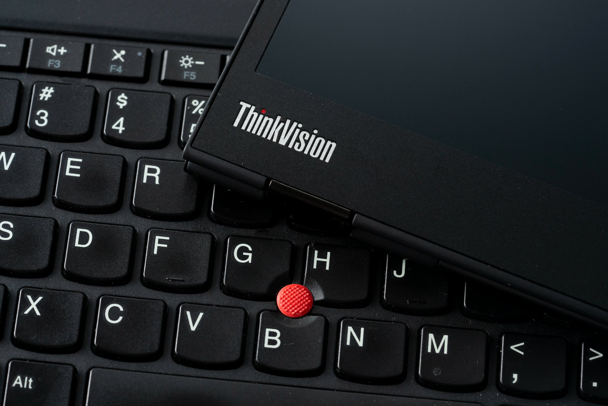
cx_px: 304
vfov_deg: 15.2
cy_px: 203
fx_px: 1520
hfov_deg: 22.6
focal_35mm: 90
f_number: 9
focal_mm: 90
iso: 320
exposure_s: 1/50
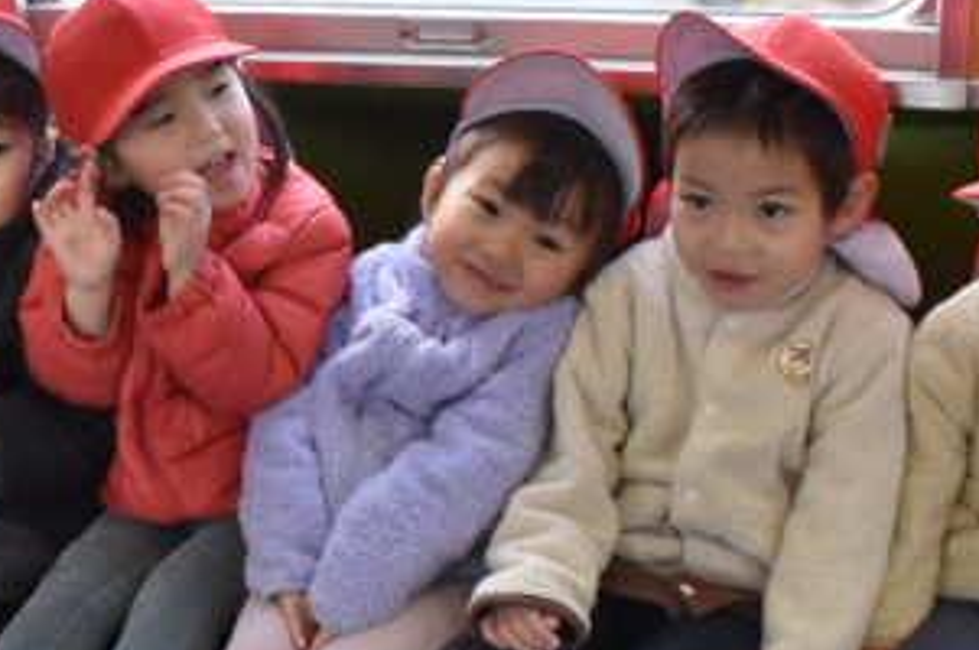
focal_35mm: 69
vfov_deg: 19.7
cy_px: 400
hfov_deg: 28.5
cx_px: 159
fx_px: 1874
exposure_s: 1/125
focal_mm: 18
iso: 400
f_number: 5.6
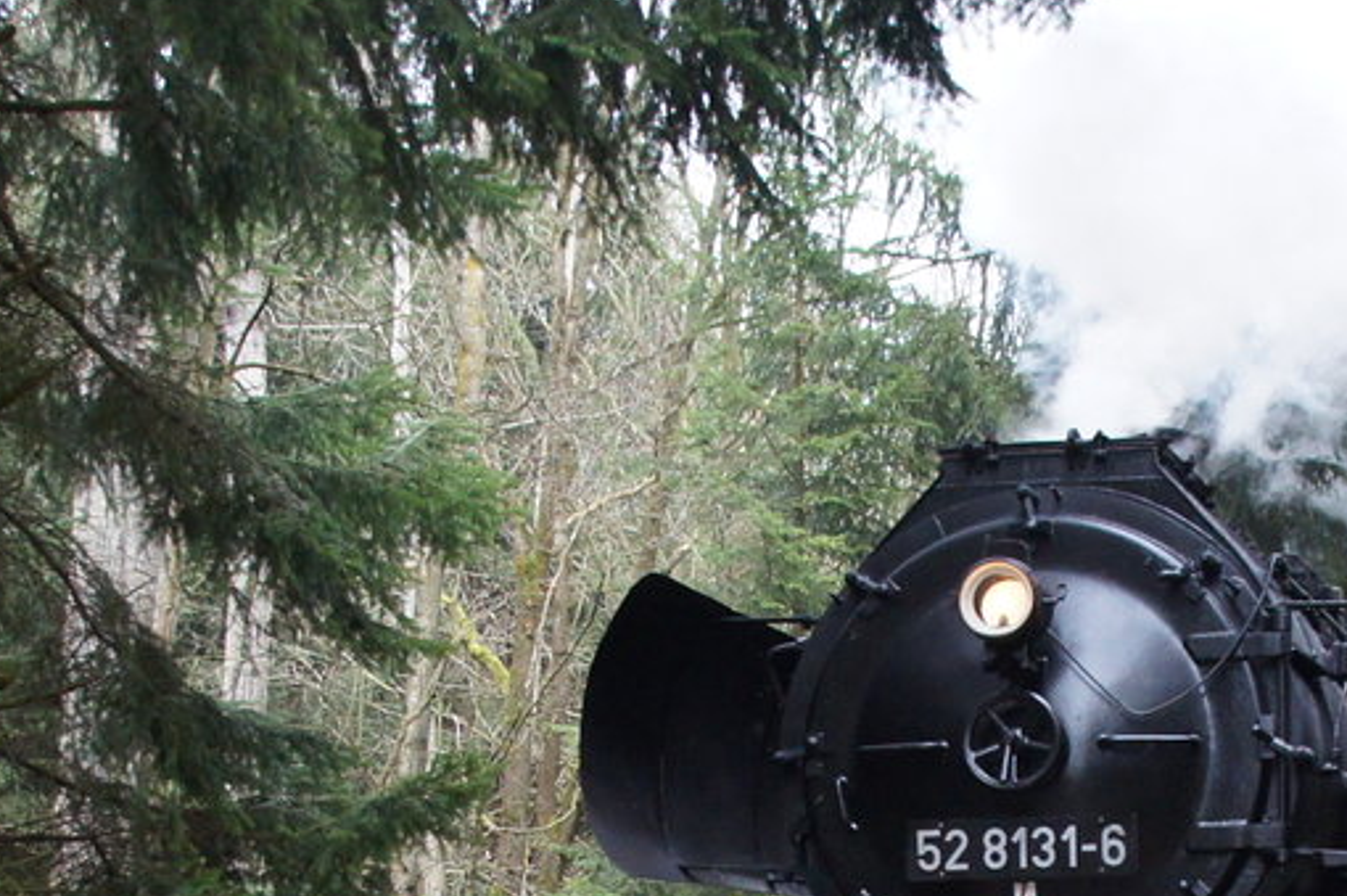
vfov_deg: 15.2
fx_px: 3252
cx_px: 996
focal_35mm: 87
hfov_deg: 23.2
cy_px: 1015
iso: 1000
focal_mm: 18
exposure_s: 1/500
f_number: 3.5
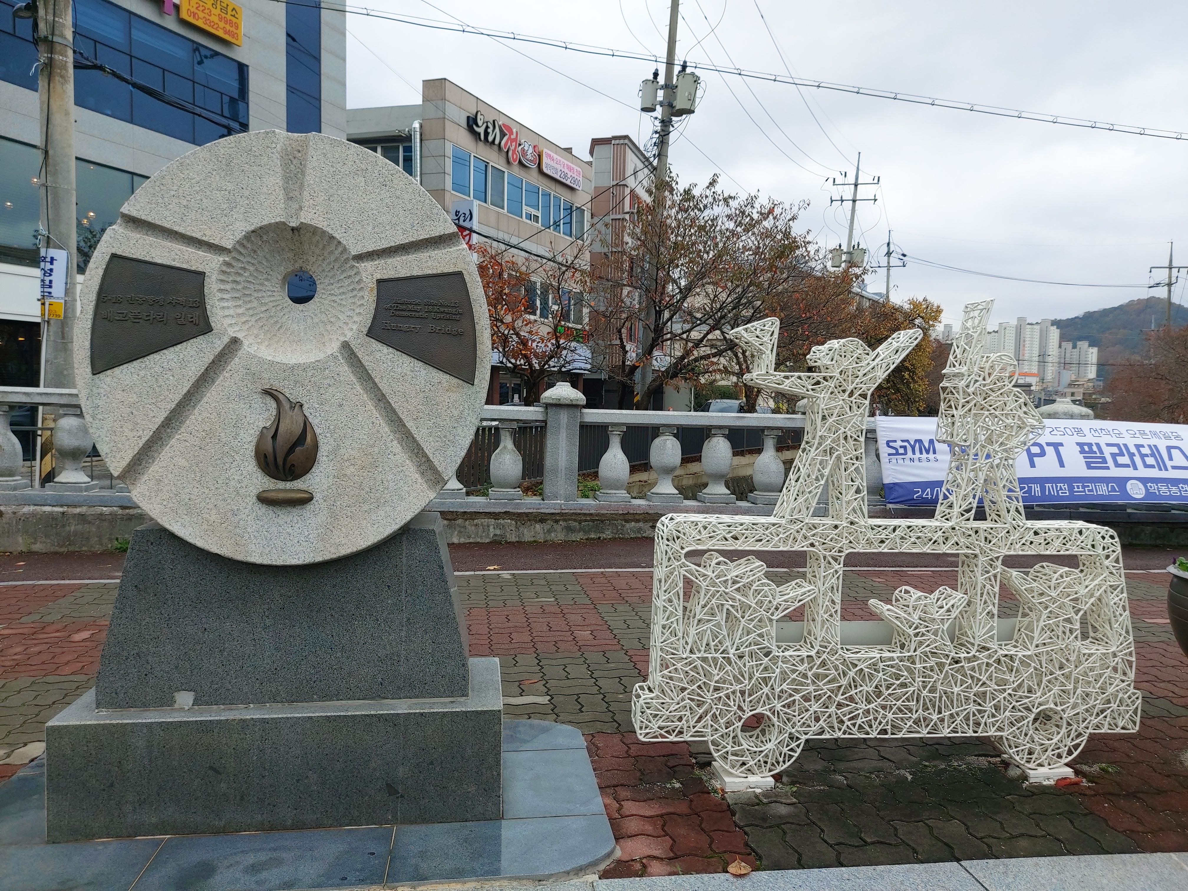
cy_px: 446
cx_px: 594
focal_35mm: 25
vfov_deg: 54.9
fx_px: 858
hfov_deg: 69.4
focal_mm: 4.58
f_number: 2
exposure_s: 1/274
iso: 50
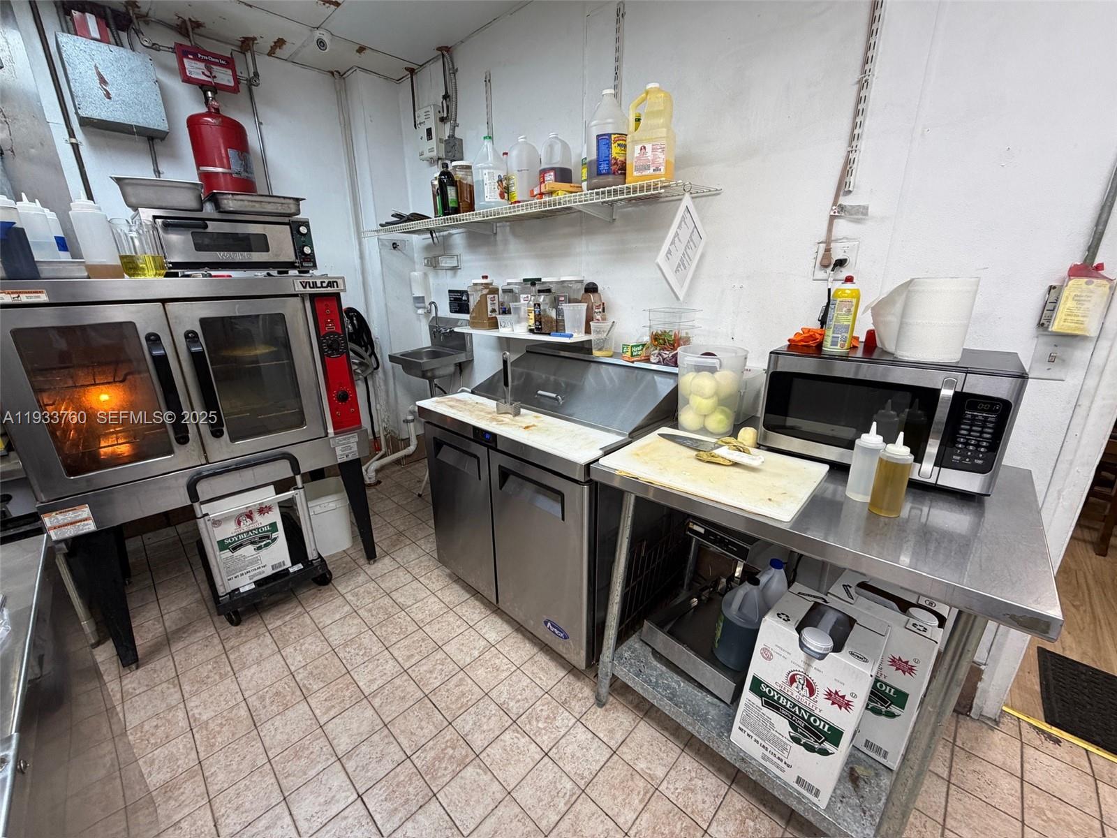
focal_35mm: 14
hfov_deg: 102.1
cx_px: 558
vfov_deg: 85.7
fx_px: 452
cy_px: 419
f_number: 2.2
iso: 200
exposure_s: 1/120
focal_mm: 2.22
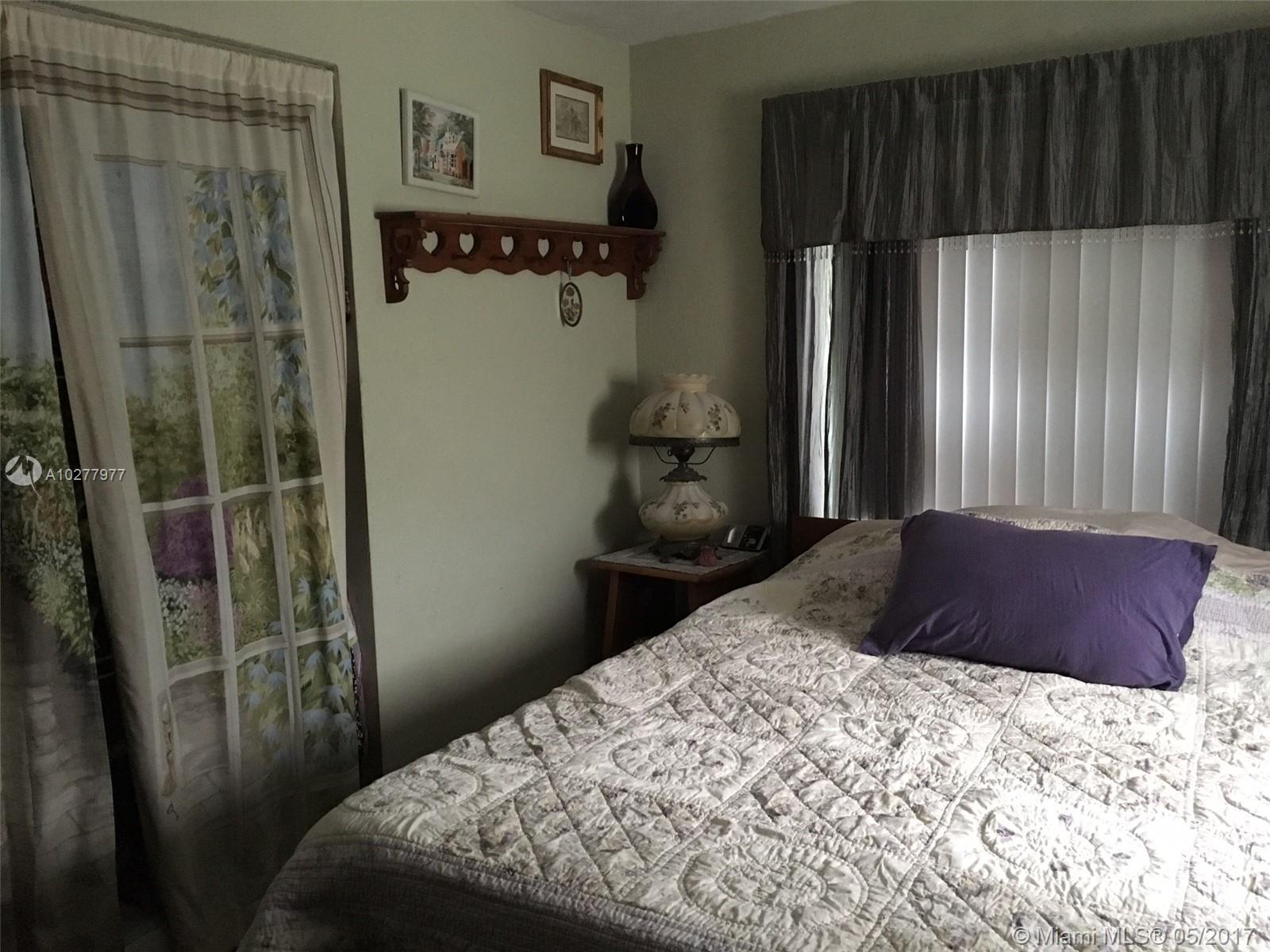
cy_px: 476
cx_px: 635
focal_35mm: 29
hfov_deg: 61.7
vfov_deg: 48.2
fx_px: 1064
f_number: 2.2
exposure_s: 1/15
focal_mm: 4.15
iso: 320
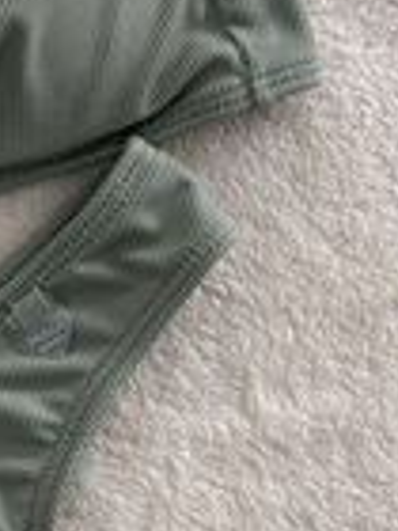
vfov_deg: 19.8
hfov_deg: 13.5
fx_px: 1518
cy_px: 283
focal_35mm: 99
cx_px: -311
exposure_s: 1/50
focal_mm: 5.96
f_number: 1.6
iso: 100
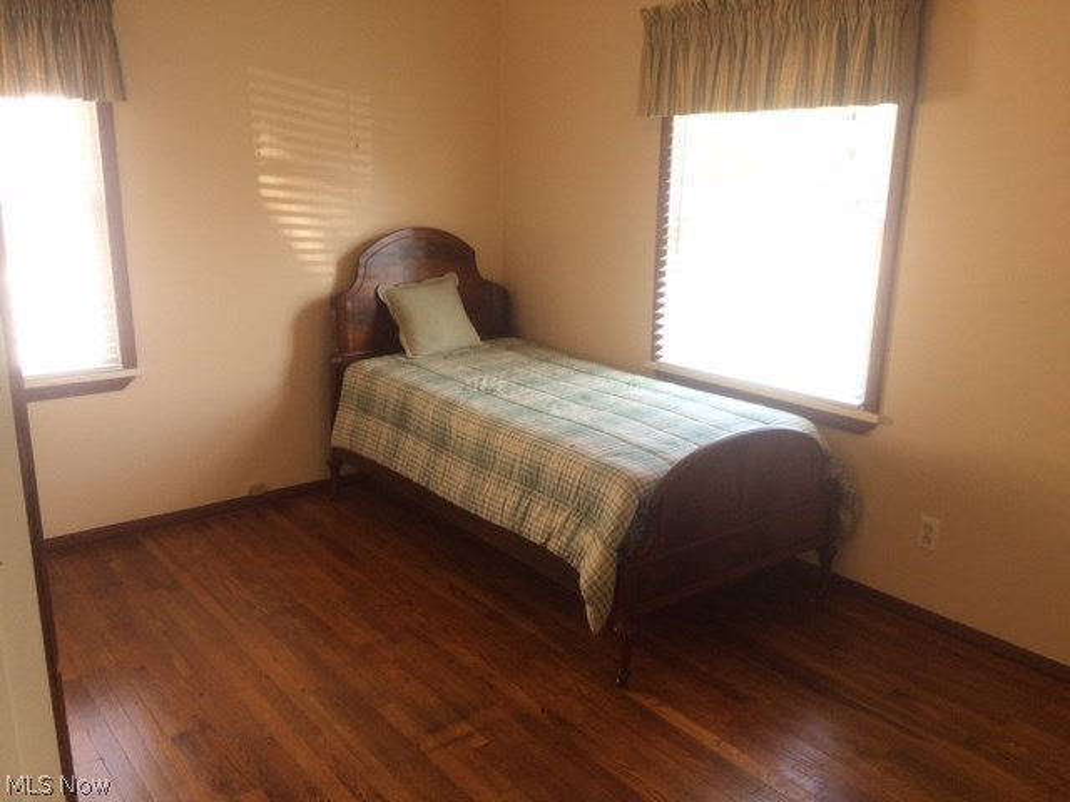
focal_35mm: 29
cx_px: 535
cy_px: 401
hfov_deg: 61.7
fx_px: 896
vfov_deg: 48.2
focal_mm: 4.15
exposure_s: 1/60
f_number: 2.2
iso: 40
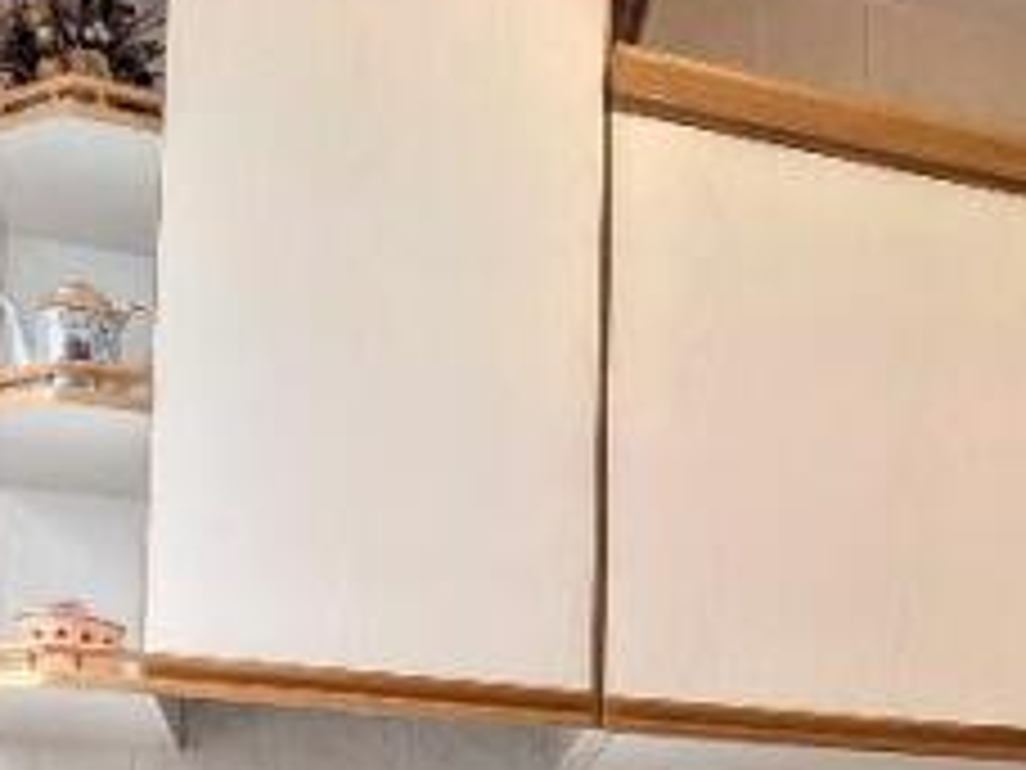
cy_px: 948
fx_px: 1601
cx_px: 1102
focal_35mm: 54
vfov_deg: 24.3
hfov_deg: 31.8
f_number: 1.7
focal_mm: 2.02
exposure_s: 1/152
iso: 54
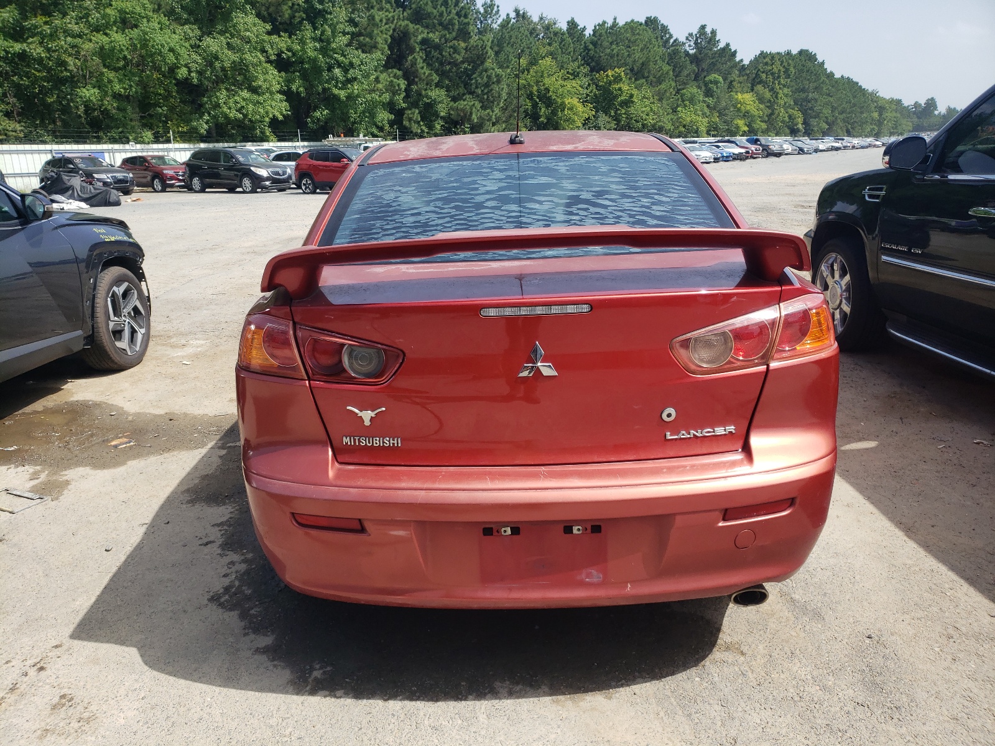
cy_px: 373
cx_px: 498
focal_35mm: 26
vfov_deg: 53.1
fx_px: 747
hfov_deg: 67.3
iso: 50
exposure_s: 1/2000
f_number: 1.5
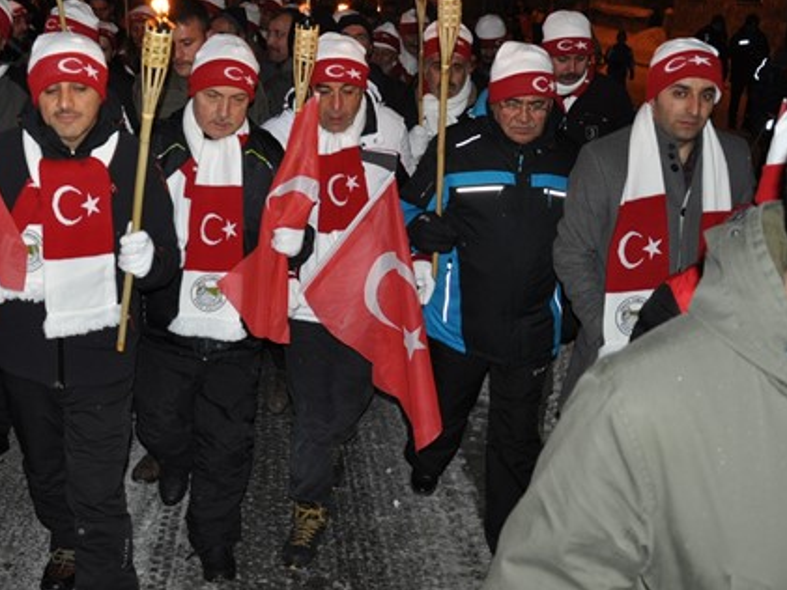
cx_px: 264
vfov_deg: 35.7
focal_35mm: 40
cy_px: 202
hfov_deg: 46.1
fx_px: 910
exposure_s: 1/60
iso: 800
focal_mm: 18
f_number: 3.5
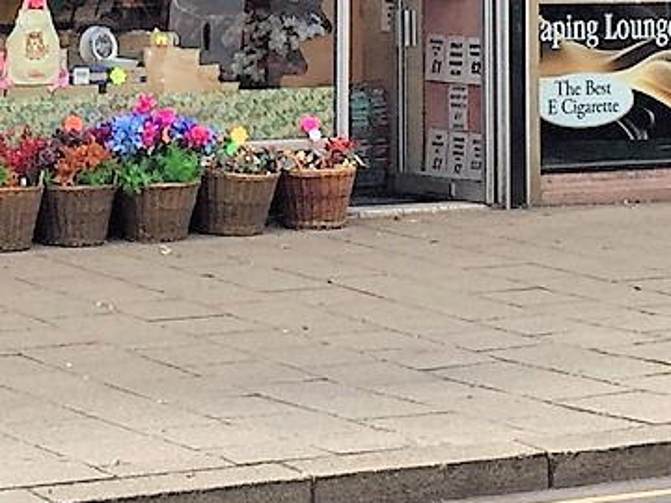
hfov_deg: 21.2
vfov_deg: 16.0
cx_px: -98
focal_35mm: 87
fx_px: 1686
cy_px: -170
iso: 32
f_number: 2.2
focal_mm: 4.15
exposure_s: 1/824
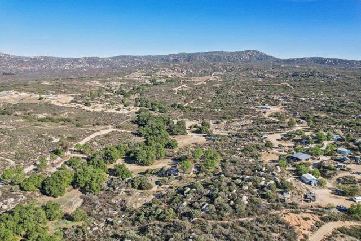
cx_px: 180
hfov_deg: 78.6
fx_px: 221
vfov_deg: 57.3
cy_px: 120
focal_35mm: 22
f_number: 2.8
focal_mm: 8.4
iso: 130
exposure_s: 1/2000
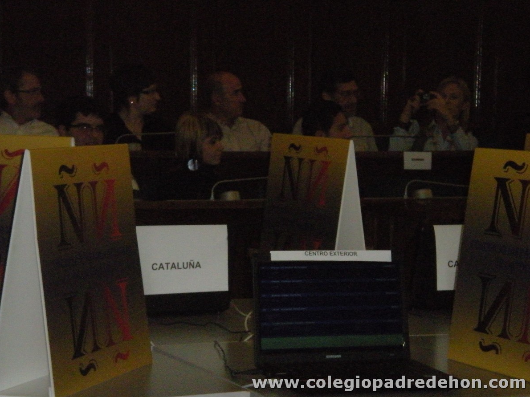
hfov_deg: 17.1
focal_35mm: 115
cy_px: 200
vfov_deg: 12.9
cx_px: 265
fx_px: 1760
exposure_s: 1/125
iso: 800
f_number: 5.9
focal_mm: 18.9
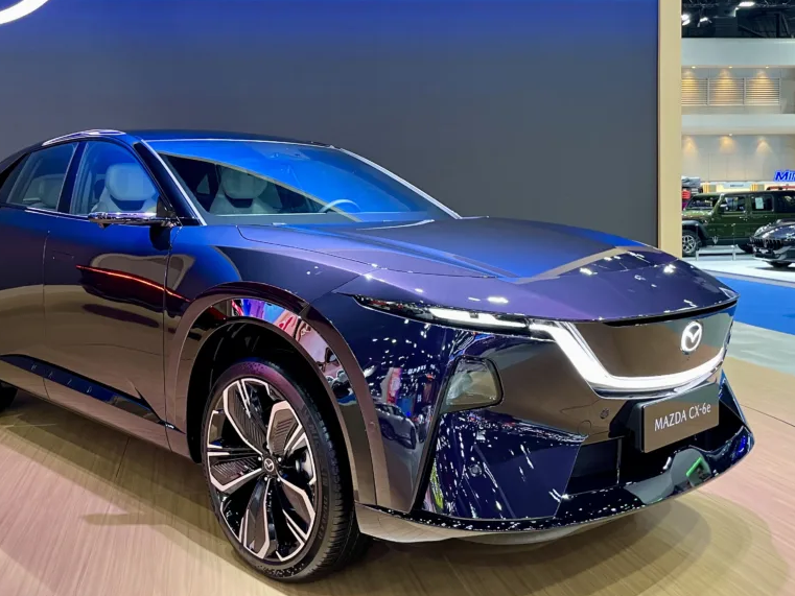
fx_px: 804
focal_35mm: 35
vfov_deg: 40.5
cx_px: 273
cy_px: 232
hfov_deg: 51.7
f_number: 1.6
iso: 200
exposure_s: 1/57
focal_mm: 4.2
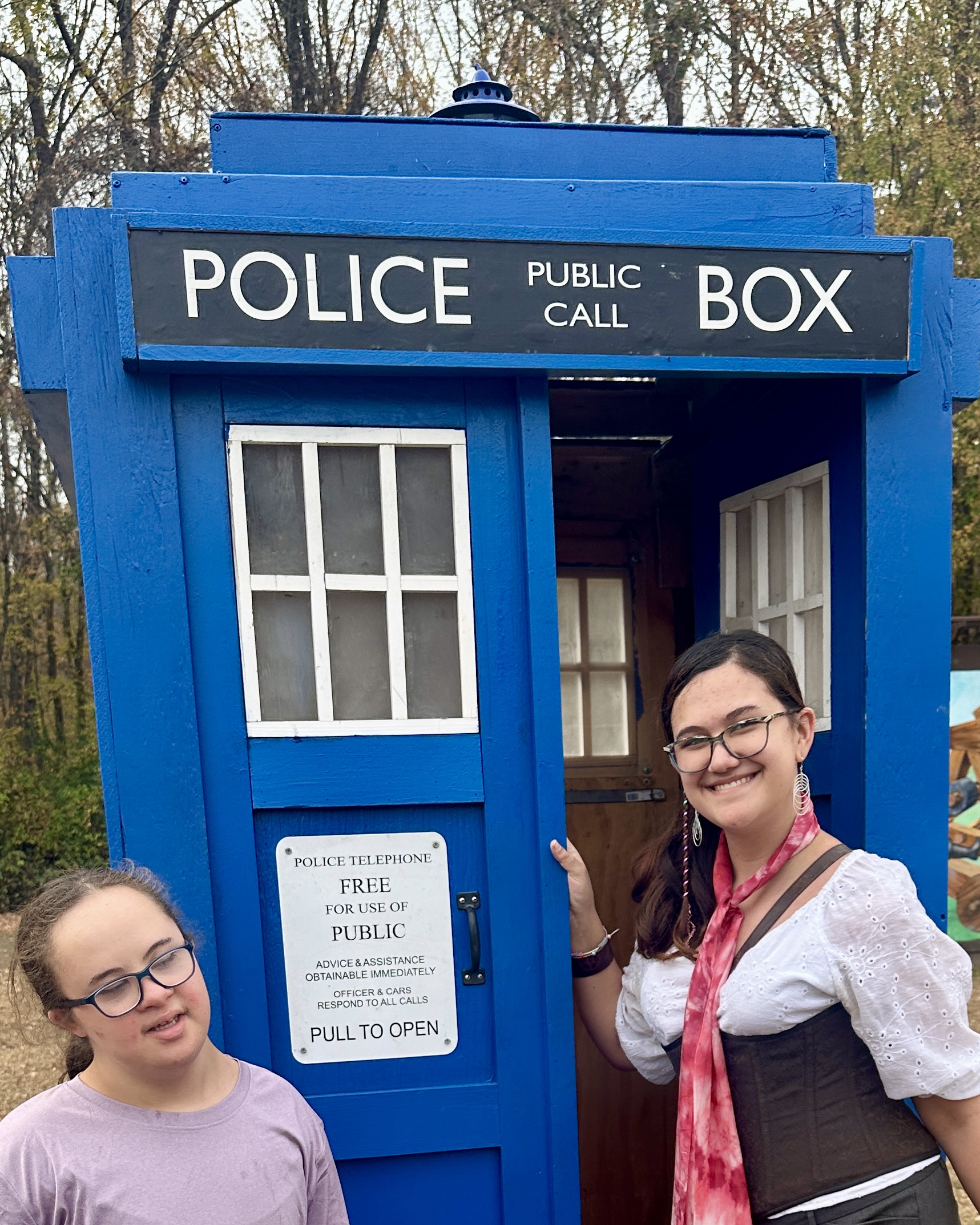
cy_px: 1129
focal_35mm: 44
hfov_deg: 34.0
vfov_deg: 38.7
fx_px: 1596
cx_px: 587
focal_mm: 6.86
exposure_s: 1/1393
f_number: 1.78
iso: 80
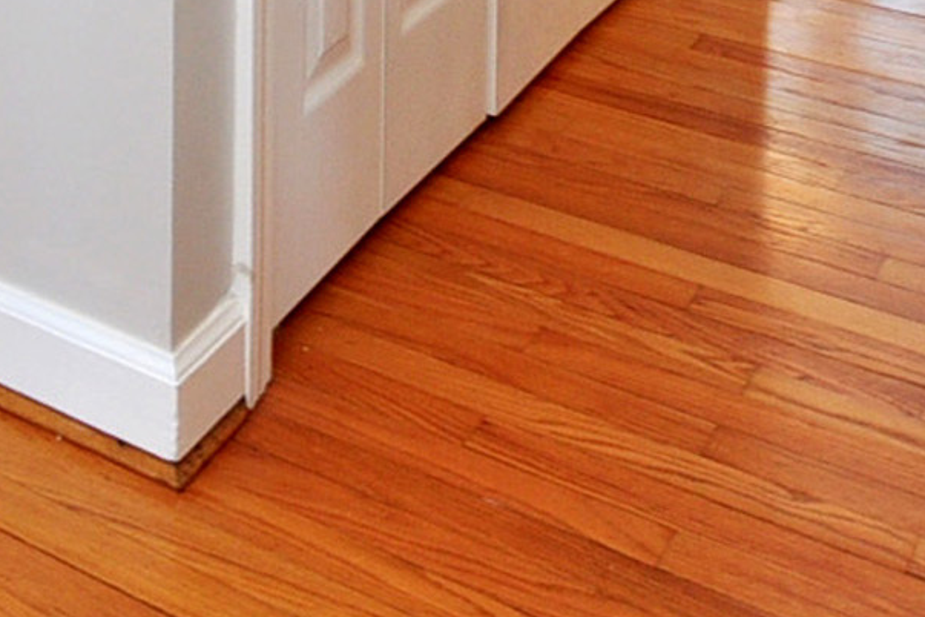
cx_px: -236
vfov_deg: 13.9
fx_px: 1850
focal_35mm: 72
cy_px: -823
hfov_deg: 24.8
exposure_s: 1/30
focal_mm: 10
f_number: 5
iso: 250
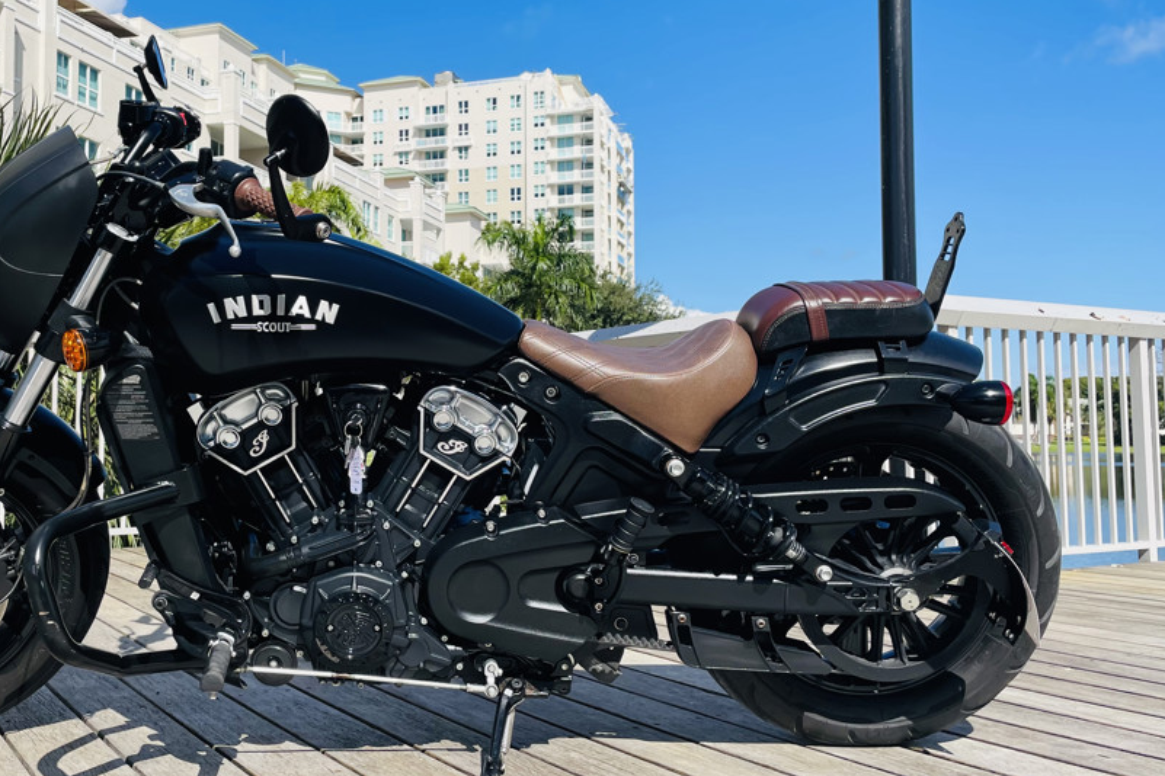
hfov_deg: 52.4
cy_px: 368
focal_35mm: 36
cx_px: 421
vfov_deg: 36.9
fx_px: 1165
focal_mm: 4.2
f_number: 1.6
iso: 32
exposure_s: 1/3205
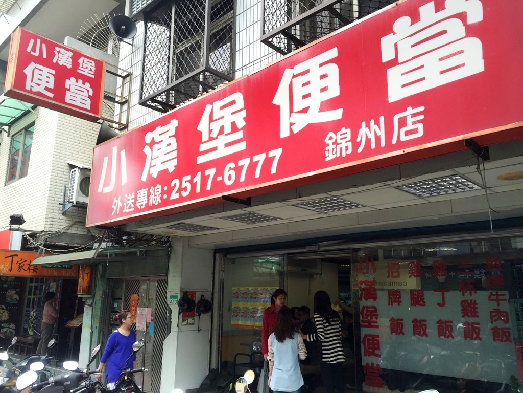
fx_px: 438
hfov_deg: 61.7
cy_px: 196
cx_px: 262
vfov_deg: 48.2
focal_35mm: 29
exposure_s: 1/264
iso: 32
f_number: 2.2
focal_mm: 4.15
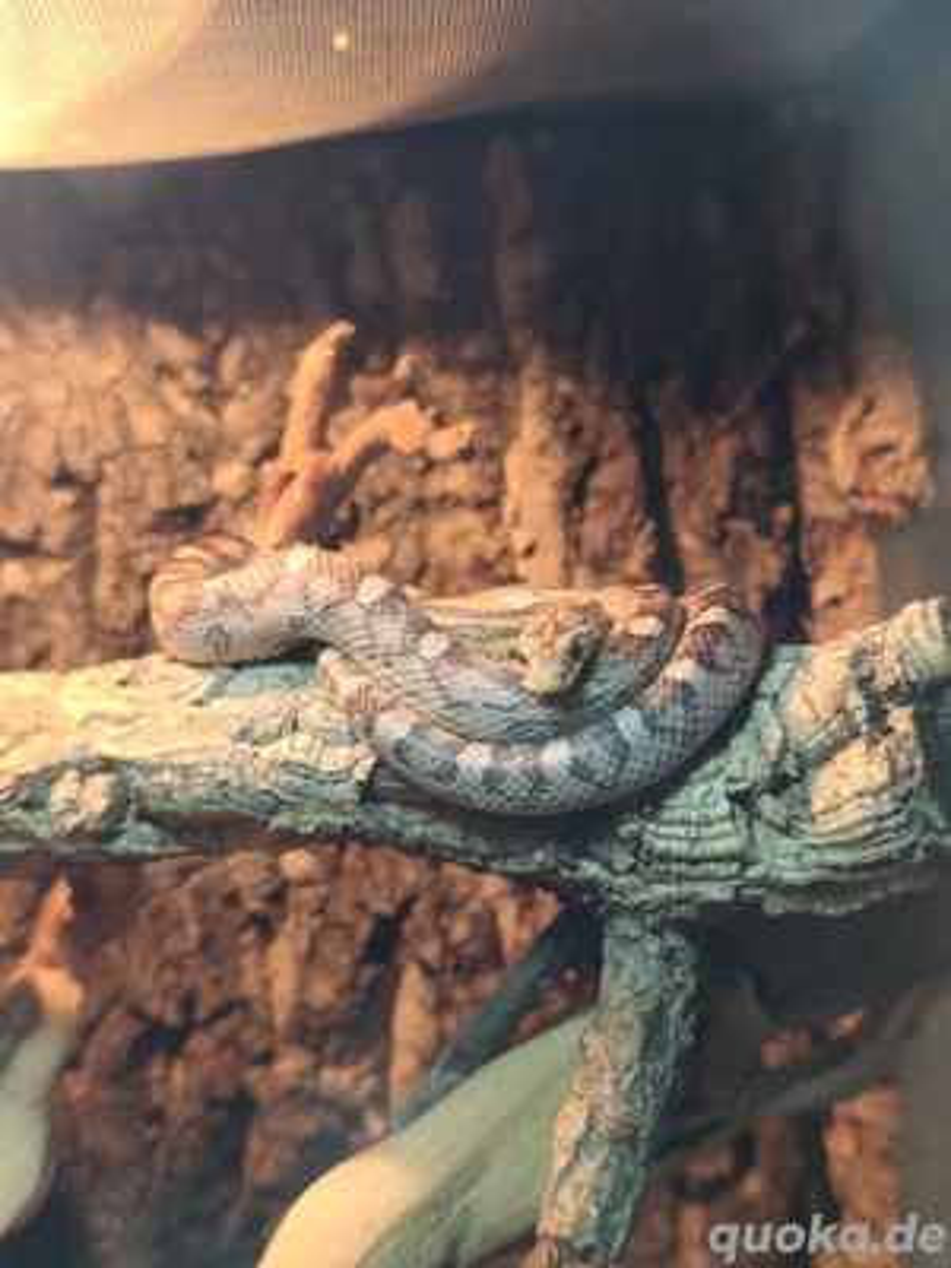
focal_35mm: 46
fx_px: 1685
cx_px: 476
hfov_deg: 31.5
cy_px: 634
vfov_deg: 41.2
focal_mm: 6.19
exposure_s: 1/50
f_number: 1.65
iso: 250
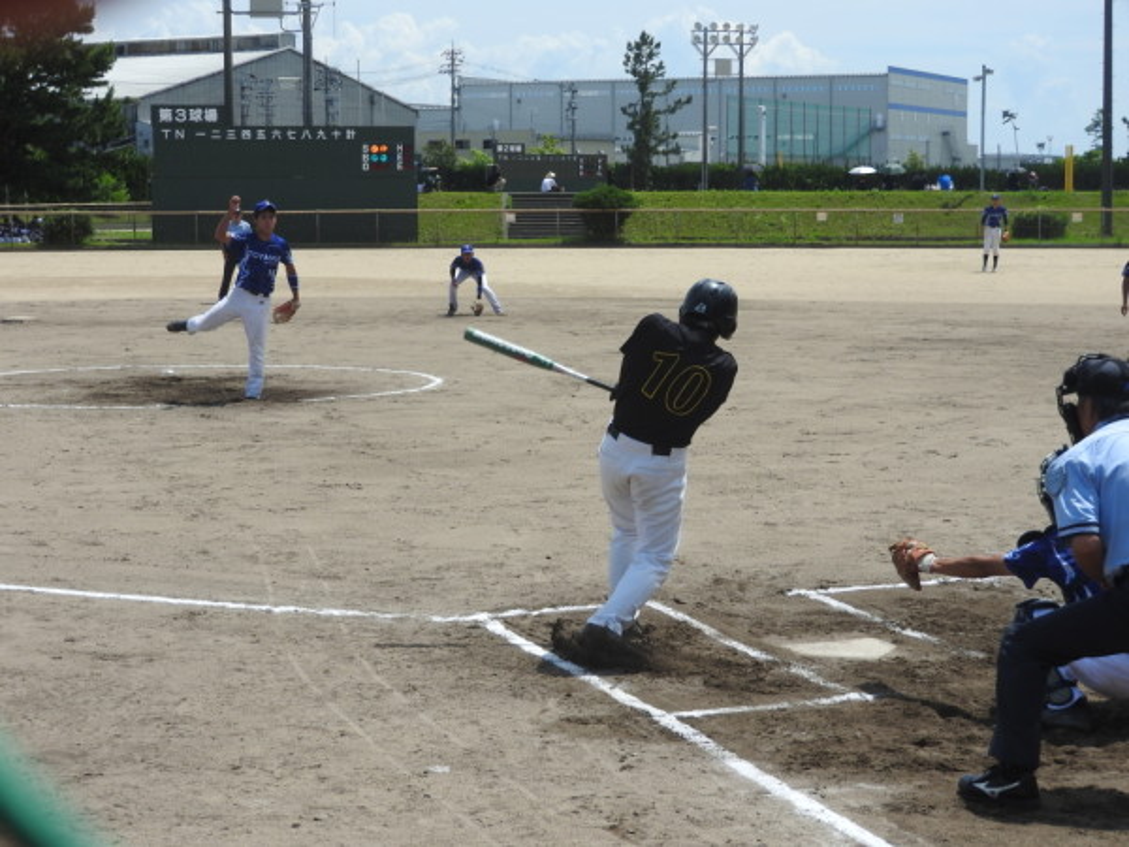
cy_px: 424
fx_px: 2283
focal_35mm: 70
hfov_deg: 27.8
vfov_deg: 21.0
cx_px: 564
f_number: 4.5
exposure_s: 1/1000
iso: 100
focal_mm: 12.5
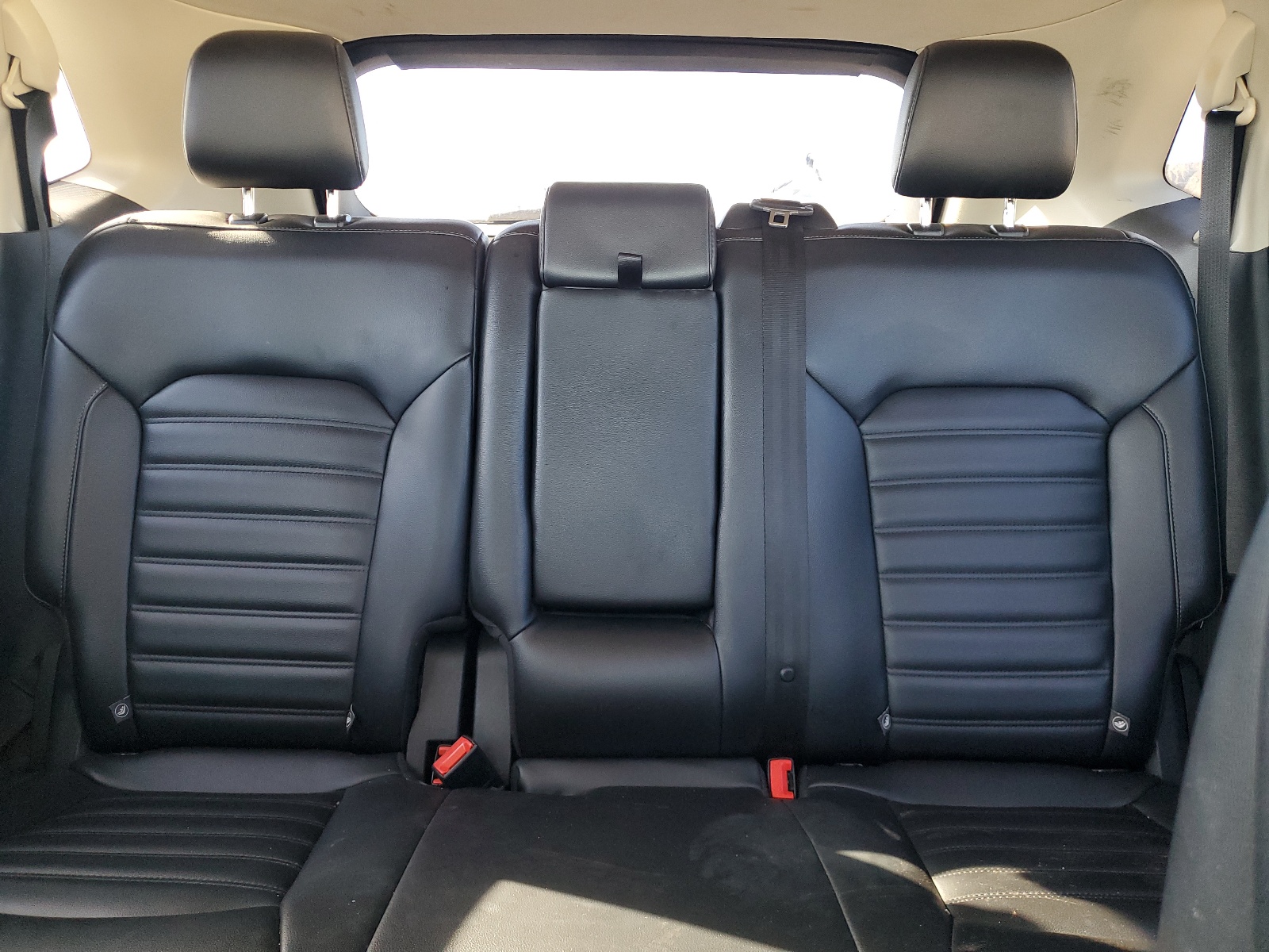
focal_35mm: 26
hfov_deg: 67.3
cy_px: 476
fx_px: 953
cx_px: 634
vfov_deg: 53.1
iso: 103
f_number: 1.5
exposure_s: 1/60.2
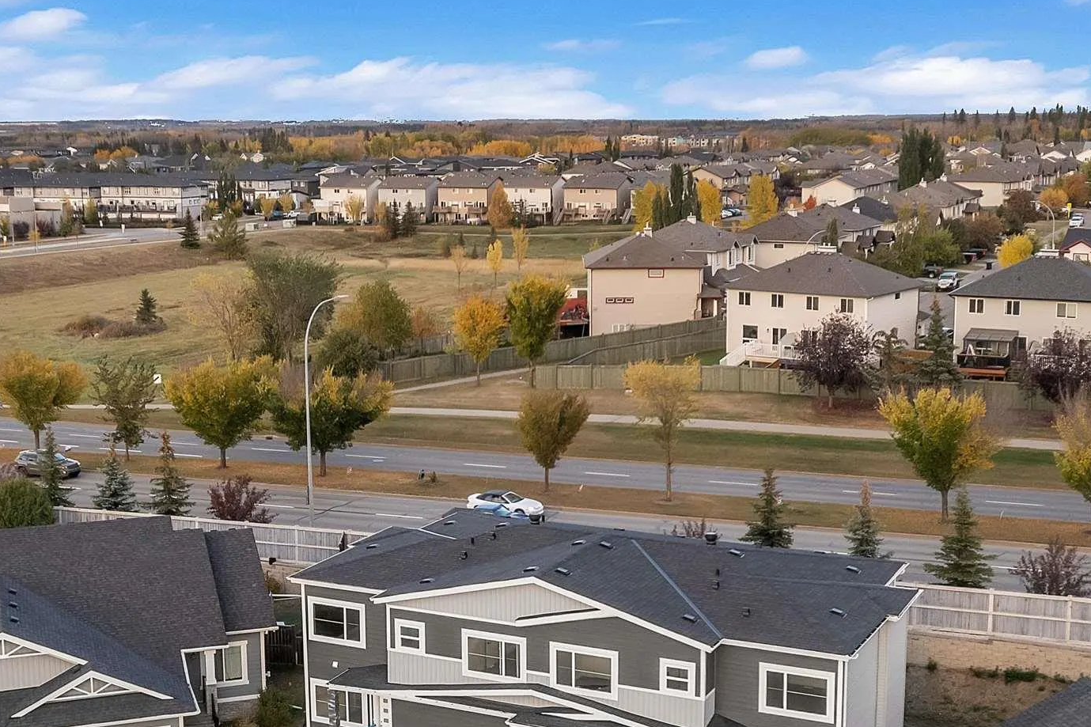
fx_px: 1485
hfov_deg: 40.1
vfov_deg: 26.9
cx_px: 429
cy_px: 608
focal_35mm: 49
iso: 100
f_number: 2.4
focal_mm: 8.38
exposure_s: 1/160
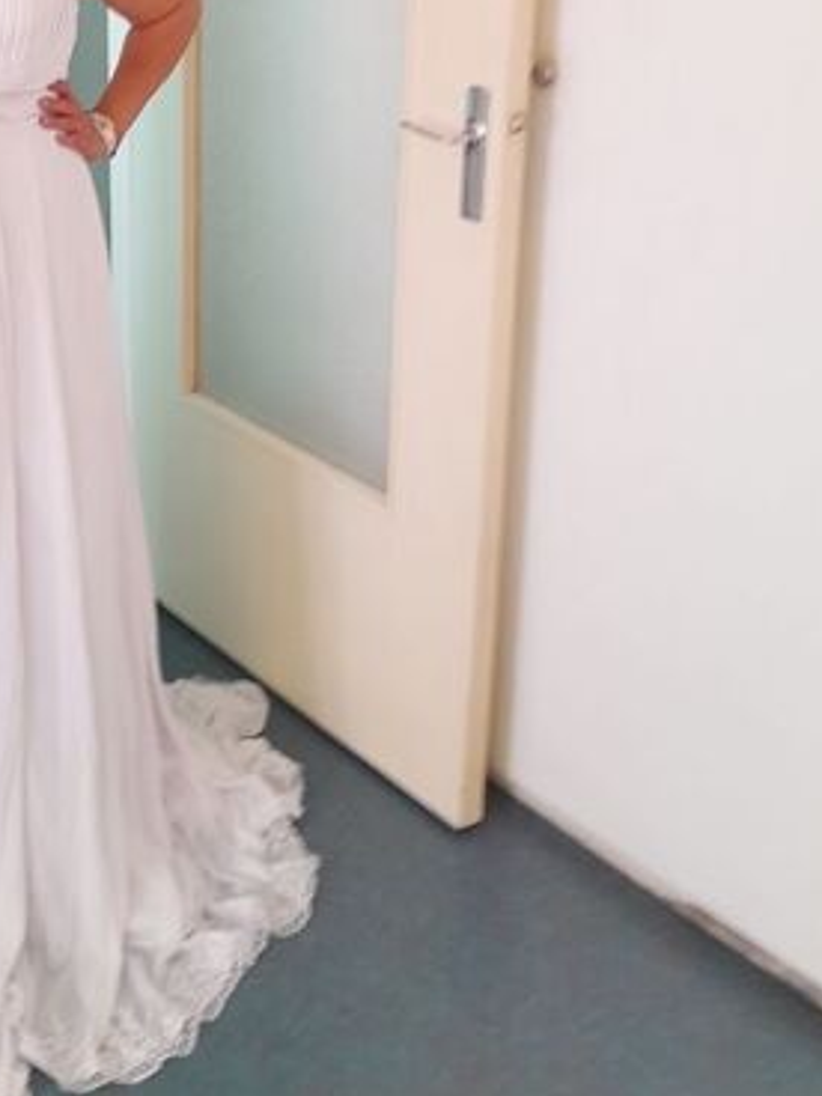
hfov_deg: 30.0
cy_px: 179
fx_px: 1488
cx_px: 143
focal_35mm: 47
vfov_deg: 38.5
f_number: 1.8
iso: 100
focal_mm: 4
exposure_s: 1/50
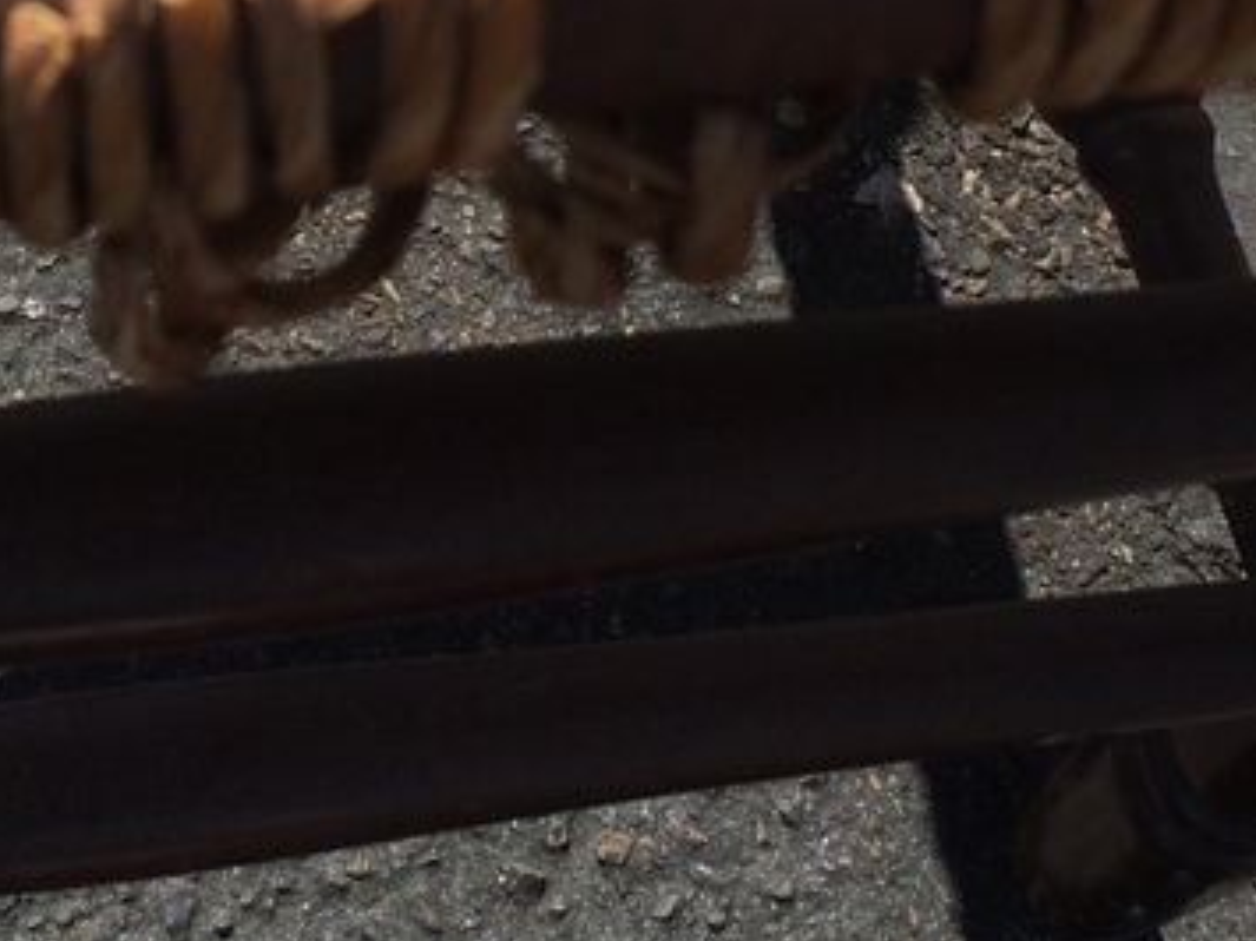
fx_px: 2757
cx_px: 495
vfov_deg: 18.8
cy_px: -30
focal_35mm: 76
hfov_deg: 25.6
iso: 32
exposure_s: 1/2160
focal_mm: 4.12
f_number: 2.2
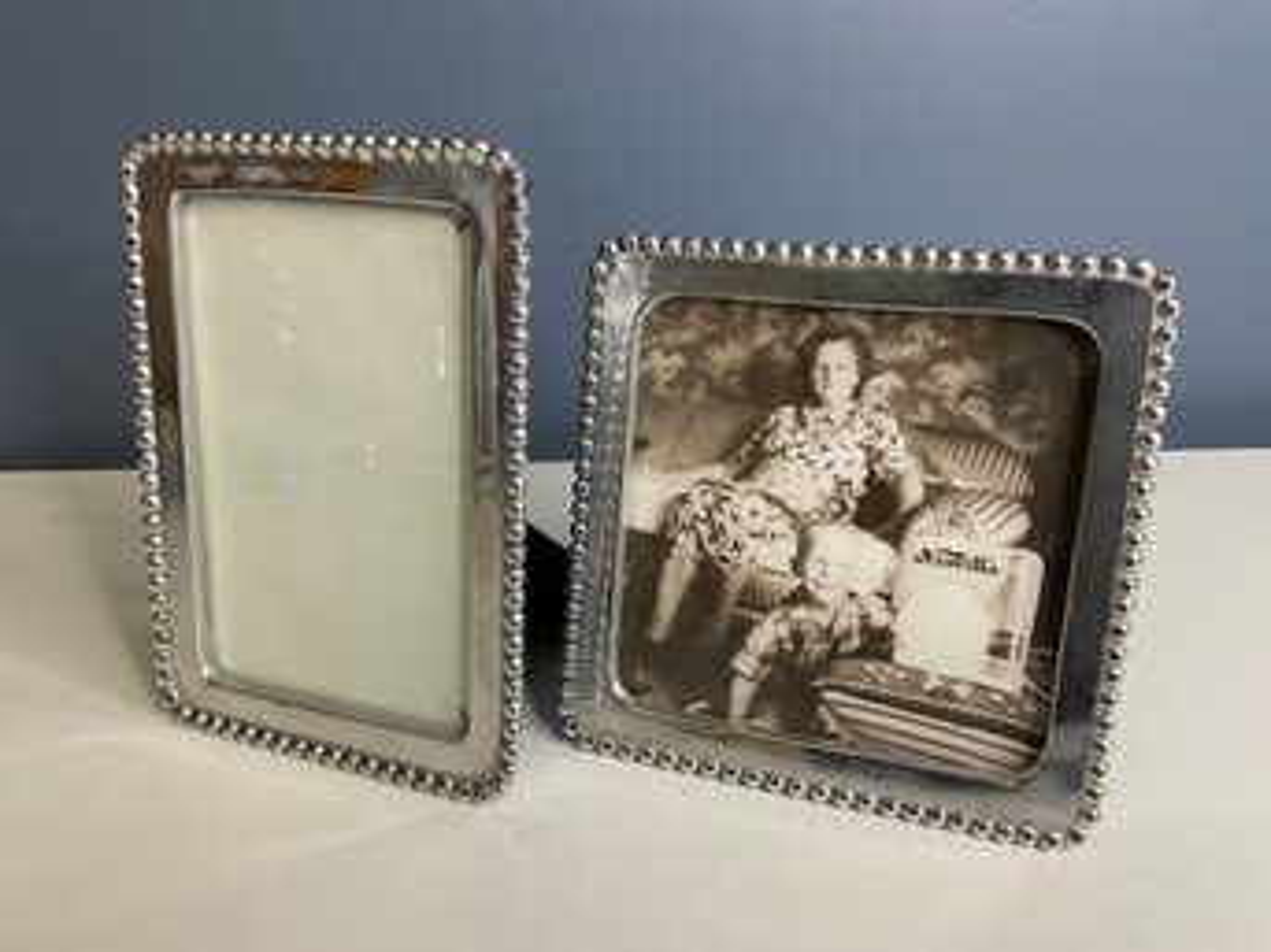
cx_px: 636
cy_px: 476
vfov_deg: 48.2
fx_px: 1064
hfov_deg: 61.7
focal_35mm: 29
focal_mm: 3
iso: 40
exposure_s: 1/120
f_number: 1.8
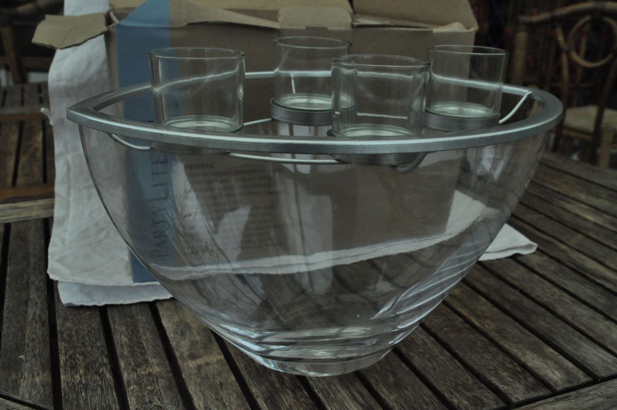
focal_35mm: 38
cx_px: 308
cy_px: 205
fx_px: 642
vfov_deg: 35.4
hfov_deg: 51.3
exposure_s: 1/800
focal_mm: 25
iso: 3200
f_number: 14
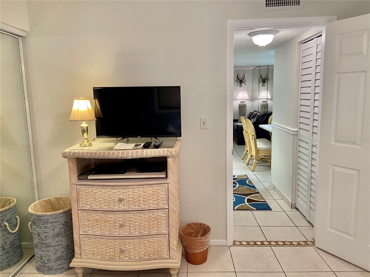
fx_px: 278
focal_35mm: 26
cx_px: 185
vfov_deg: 53.1
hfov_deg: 67.3
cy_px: 138
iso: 100
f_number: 1.8
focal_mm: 4.25
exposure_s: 1/60
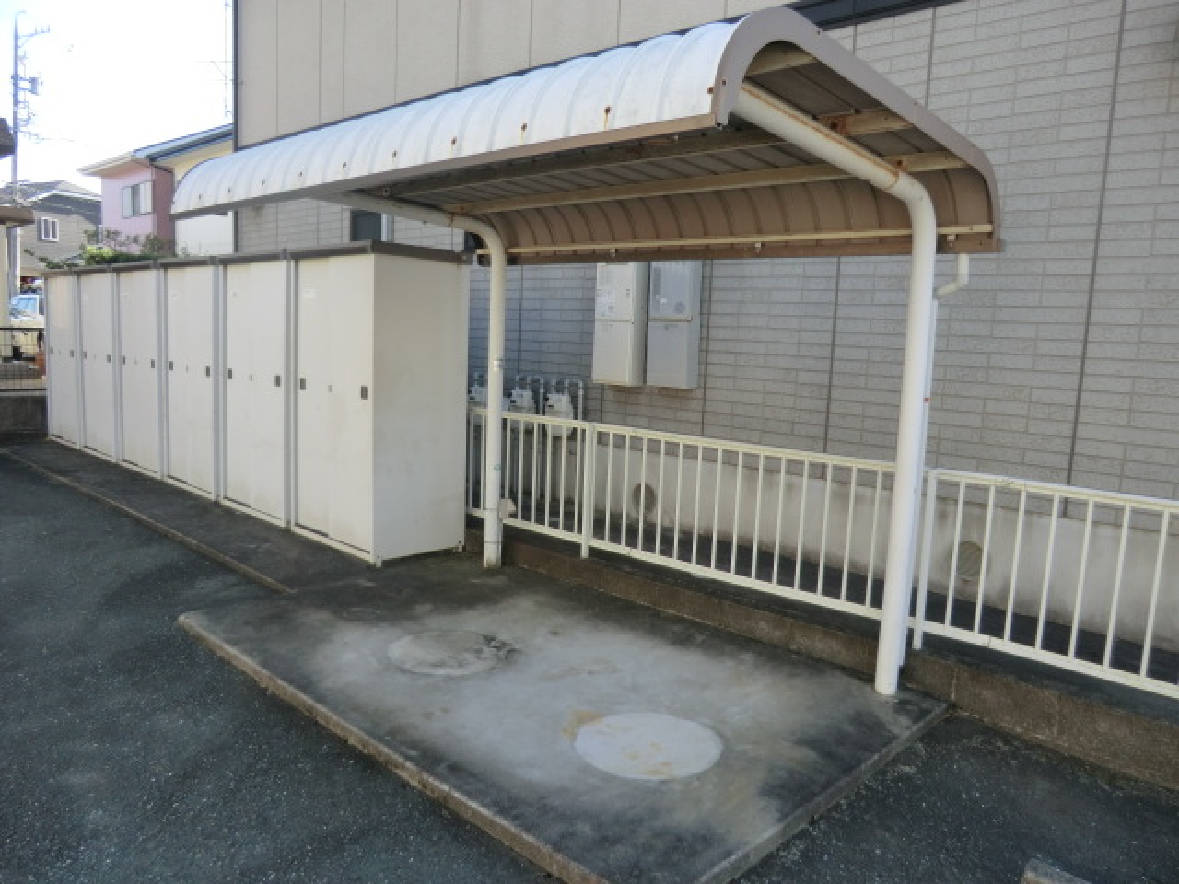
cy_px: 442
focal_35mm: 24
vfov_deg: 56.8
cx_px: 590
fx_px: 817
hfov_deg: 71.6
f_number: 3.2
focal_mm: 4.3
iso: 80
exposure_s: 1/200
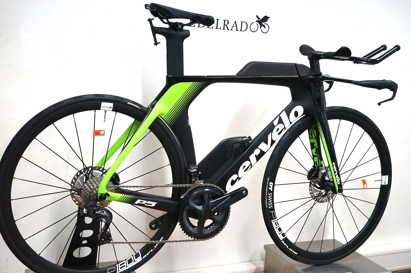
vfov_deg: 26.9
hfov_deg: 39.6
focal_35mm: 50
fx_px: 570
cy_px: 136
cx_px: 206
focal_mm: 50
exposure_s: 1/160
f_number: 4.5
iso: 3200
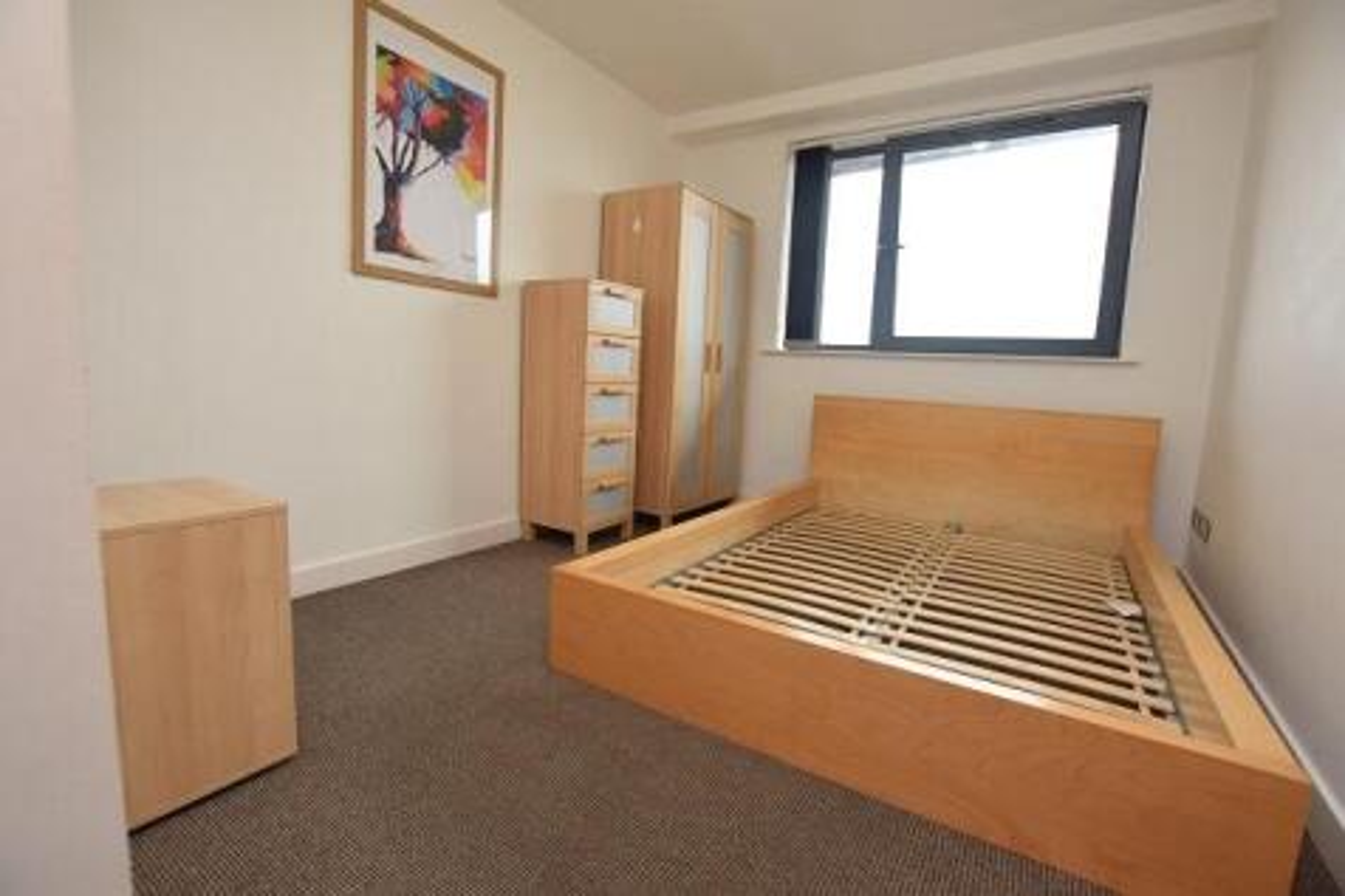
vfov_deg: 77.3
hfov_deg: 100.4
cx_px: 672
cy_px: 448
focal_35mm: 15
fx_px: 560
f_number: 4.5
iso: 800
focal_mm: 10
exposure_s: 1/80
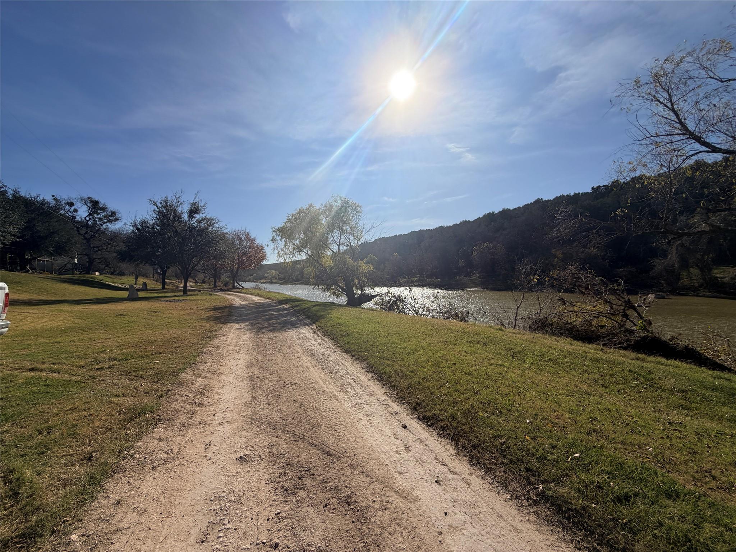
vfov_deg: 85.7
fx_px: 298
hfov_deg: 102.1
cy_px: 276
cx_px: 368
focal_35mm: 14
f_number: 2.2
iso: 25
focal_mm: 2.22
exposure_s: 1/2165
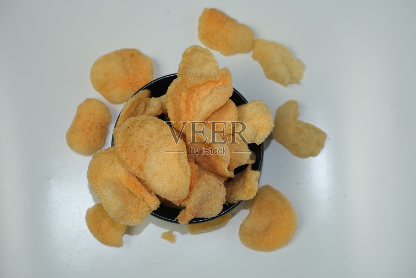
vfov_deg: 25.5
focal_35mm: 53
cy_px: 139
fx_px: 612
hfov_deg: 37.5
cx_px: 208
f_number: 5
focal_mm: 35.3
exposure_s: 1/105
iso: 400
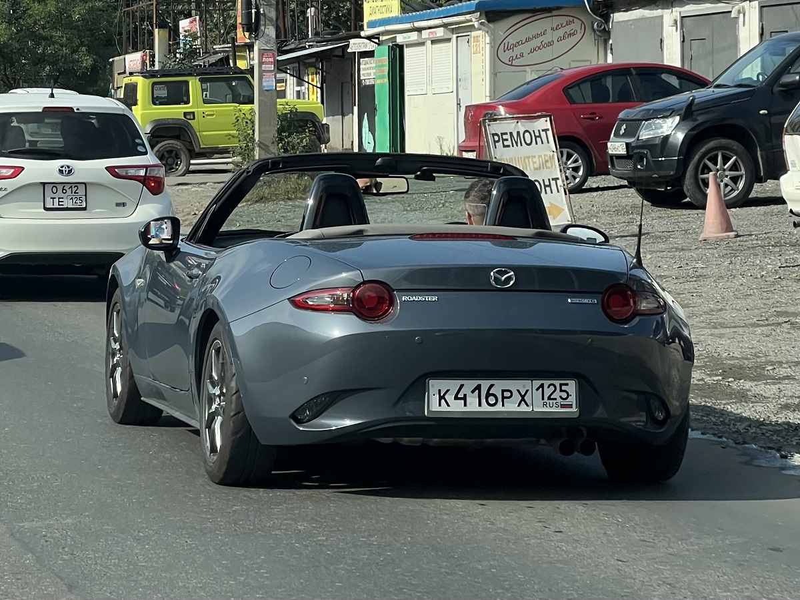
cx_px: 400
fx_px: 1779
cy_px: 300
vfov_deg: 19.1
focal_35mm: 77
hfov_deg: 25.3
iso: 32
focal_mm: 9
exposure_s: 1/467
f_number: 2.8
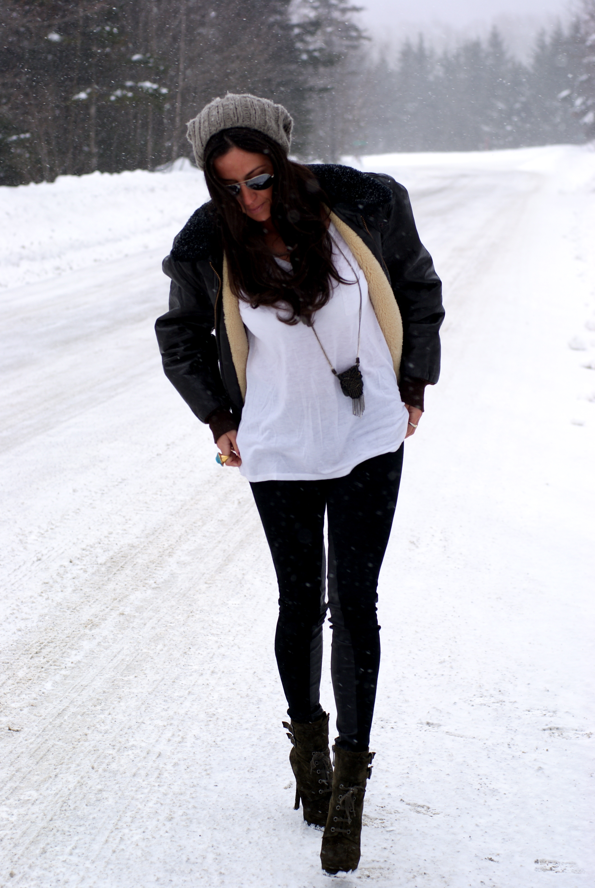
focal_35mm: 75
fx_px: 1854
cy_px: 444
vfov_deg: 27.0
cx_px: 298
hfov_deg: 18.2
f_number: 4
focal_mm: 50
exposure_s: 1/320
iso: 100
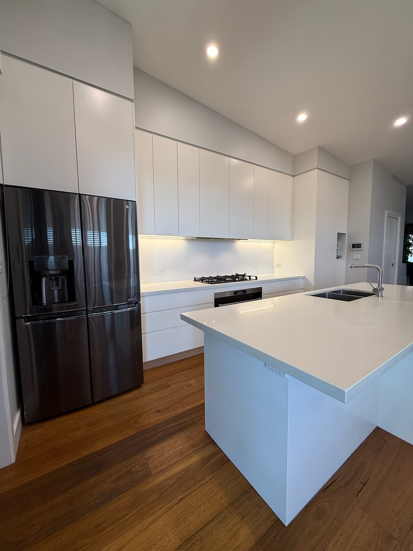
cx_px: 206
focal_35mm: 14
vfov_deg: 102.1
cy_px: 276
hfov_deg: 85.7
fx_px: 223
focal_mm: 2.22
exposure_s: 1/100
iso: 64
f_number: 2.2
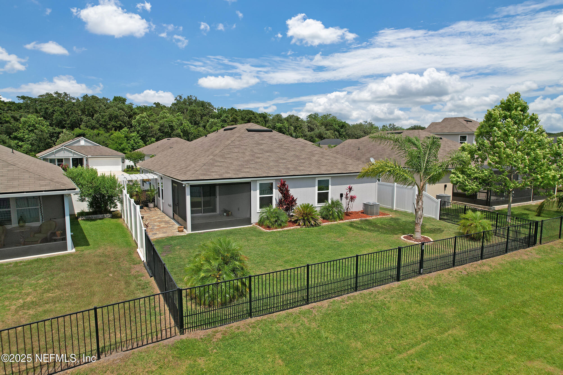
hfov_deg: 78.6
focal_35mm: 22
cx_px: 282
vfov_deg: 57.2
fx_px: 344
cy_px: 188
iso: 100
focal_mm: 8.38
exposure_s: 1/400
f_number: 2.8
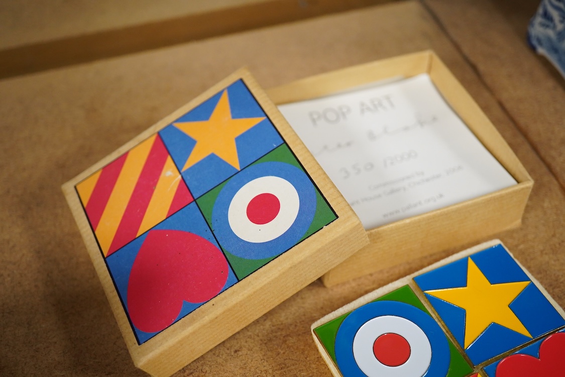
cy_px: 188
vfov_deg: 29.9
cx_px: 282
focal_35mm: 45
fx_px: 706
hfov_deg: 43.6
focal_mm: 30
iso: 2500
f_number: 5.6
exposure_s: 1/160
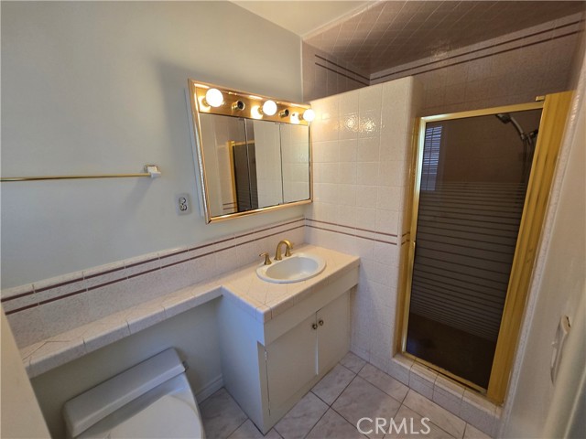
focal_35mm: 13
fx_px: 220
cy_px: 220
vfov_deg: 89.9
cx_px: 293
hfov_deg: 106.2
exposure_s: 1/60
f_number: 2.2
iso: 80
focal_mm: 2.2
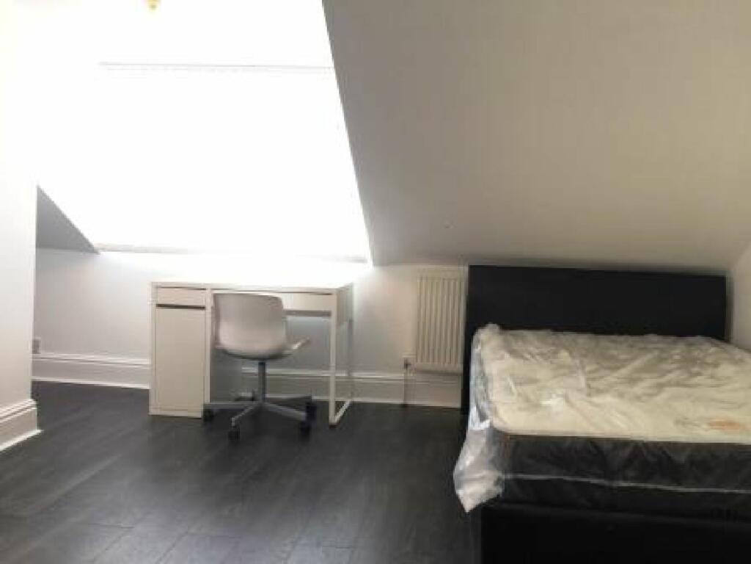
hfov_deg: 61.7
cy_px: 282
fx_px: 629
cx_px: 376
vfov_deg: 48.2
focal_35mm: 29
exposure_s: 1/40
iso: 32
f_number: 2.2
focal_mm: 4.15
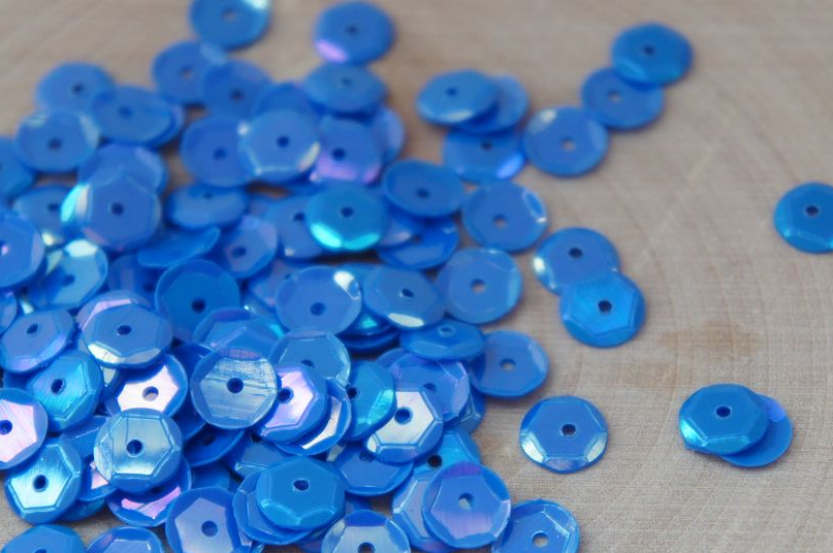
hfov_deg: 15.7
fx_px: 3023
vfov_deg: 10.4
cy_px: 389
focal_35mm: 131
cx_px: 377
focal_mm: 55
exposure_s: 1/160
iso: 640
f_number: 5.6
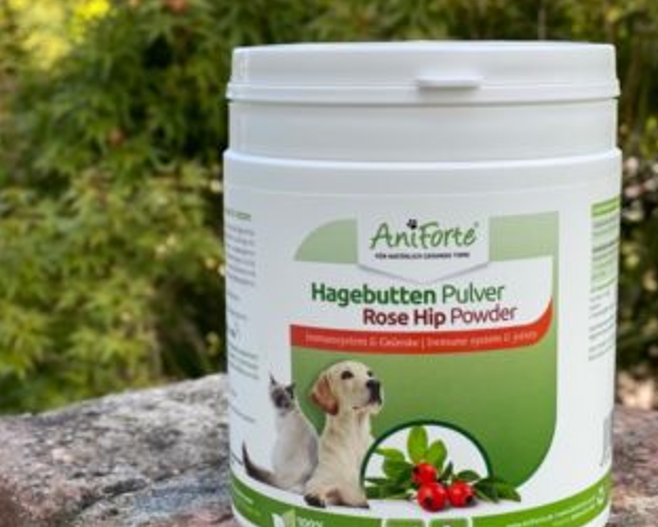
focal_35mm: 65
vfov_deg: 23.5
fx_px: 1267
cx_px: 318
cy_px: 308
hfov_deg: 29.1
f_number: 2
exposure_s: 1/393
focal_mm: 6
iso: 20
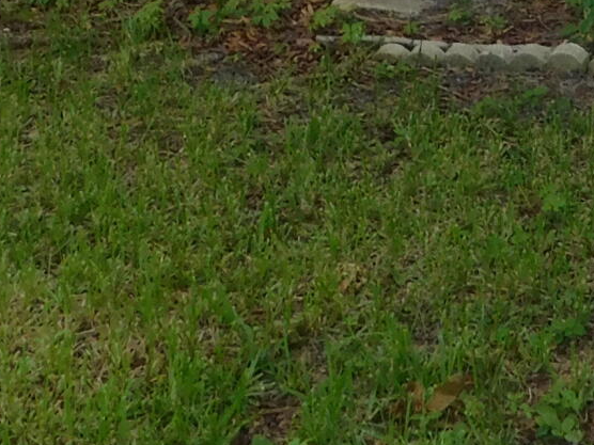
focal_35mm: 124
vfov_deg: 10.5
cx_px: 595
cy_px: -563
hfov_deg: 15.6
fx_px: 2128
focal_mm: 4
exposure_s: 1/400
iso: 125
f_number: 3
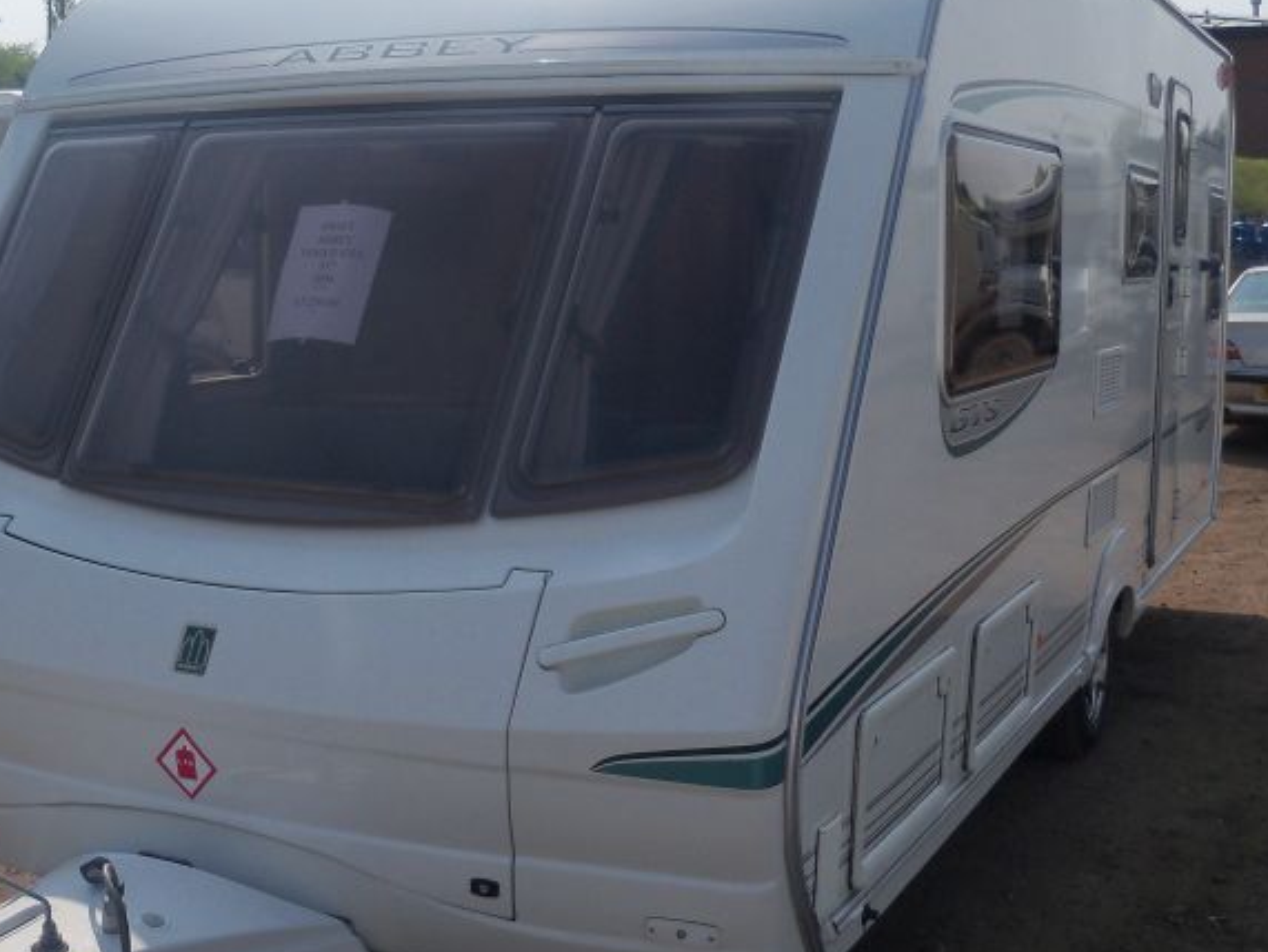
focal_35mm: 49
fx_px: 1796
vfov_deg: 29.7
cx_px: 568
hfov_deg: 38.8
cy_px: 508
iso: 80
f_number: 3.5
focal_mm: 6.2
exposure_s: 1/1250
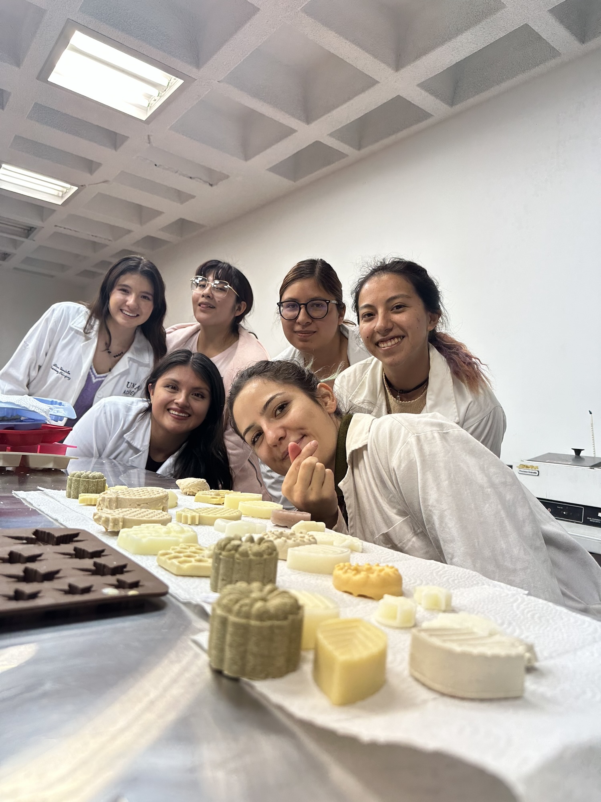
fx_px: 556
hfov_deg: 56.8
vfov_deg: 71.6
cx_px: 300
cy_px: 401
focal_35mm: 24
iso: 125
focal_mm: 6.86
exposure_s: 1/60
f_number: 1.78
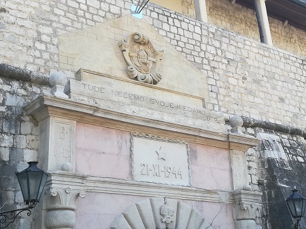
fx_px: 442
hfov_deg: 38.2
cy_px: 114
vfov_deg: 29.1
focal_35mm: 50
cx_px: 153
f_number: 2.2
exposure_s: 1/153
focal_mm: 3.83
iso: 50
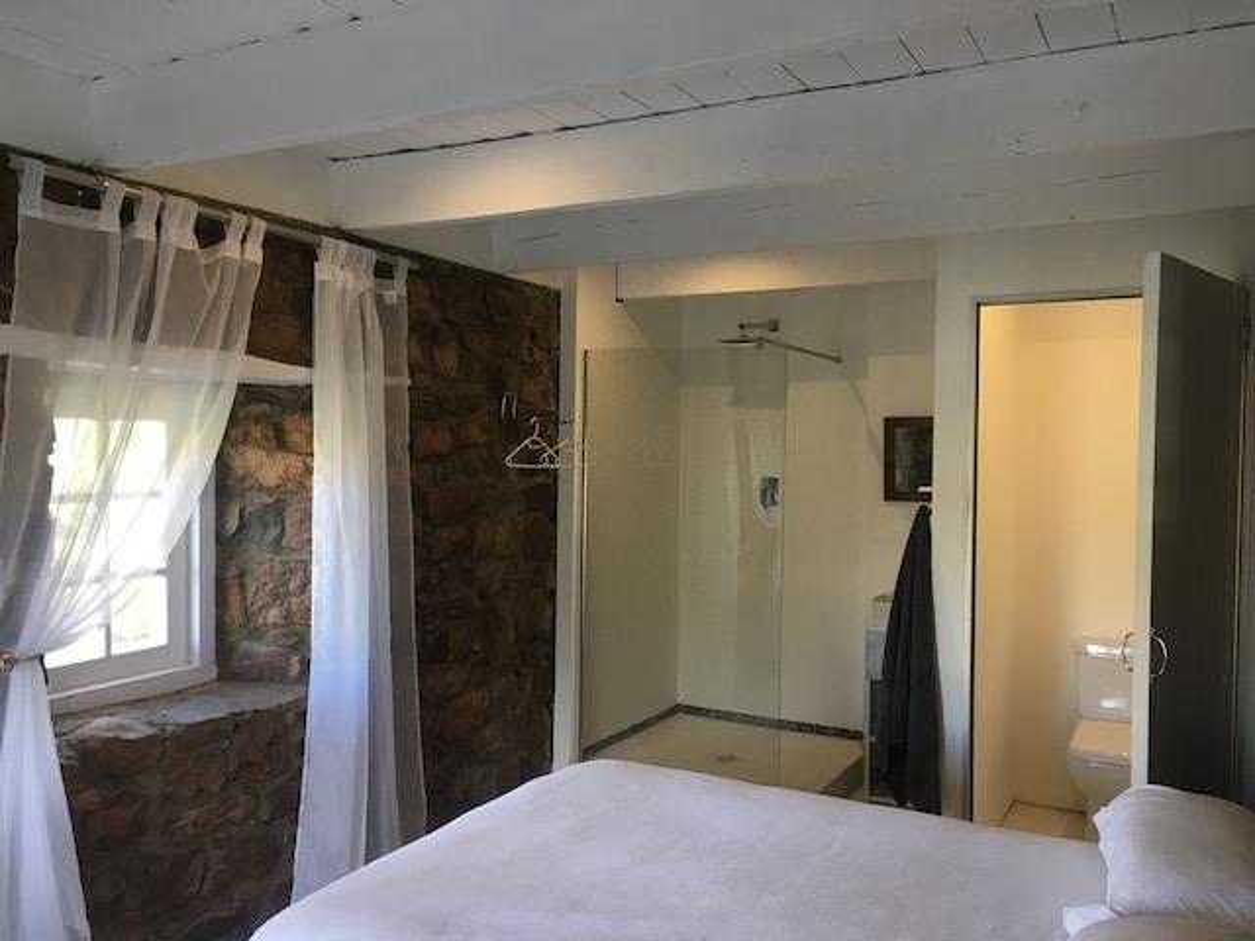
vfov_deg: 48.2
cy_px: 470
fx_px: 1051
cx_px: 628
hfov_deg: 61.7
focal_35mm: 29
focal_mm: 4.15
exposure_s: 1/33
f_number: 2.2
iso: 50
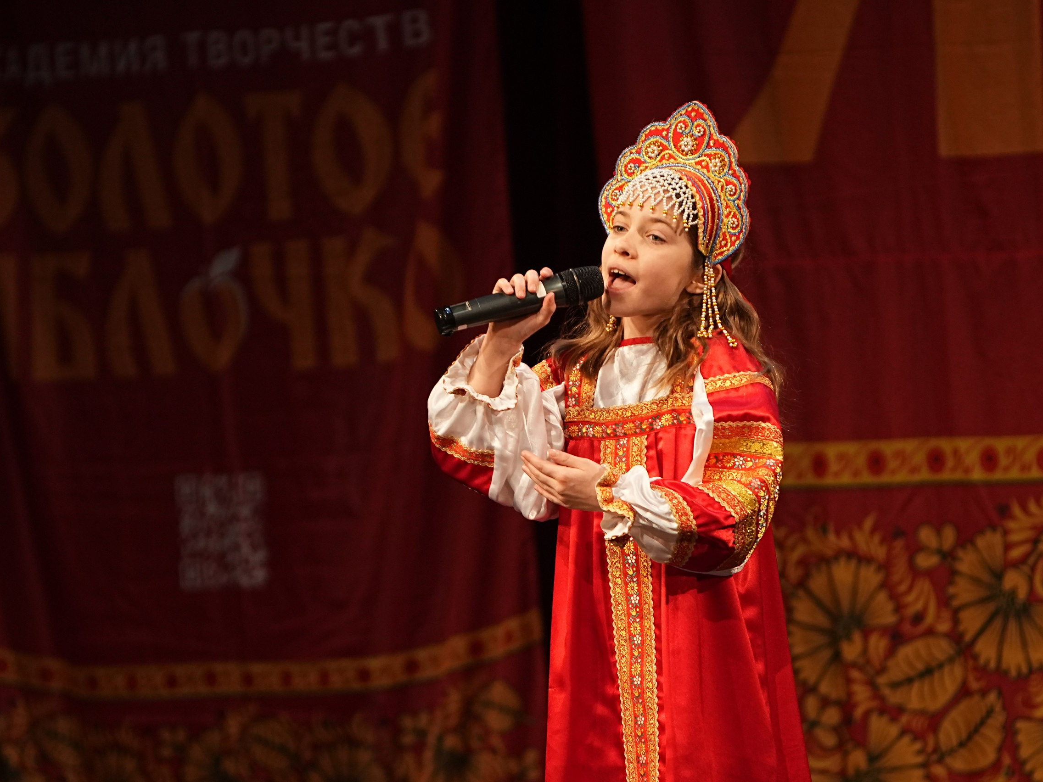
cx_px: 565
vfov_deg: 4.6
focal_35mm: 325
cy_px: 391
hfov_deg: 6.1
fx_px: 9792
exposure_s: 1/400
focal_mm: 200
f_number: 2.8
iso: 1600
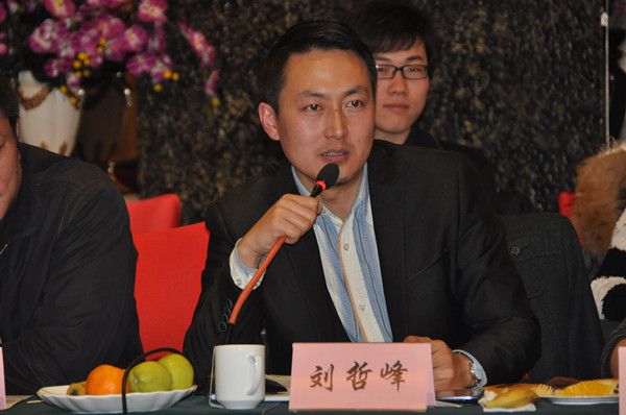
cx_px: 313
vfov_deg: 6.8
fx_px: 3516
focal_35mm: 202
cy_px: 208
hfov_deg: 10.2
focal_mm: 135
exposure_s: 1/60
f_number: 5.6
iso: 800
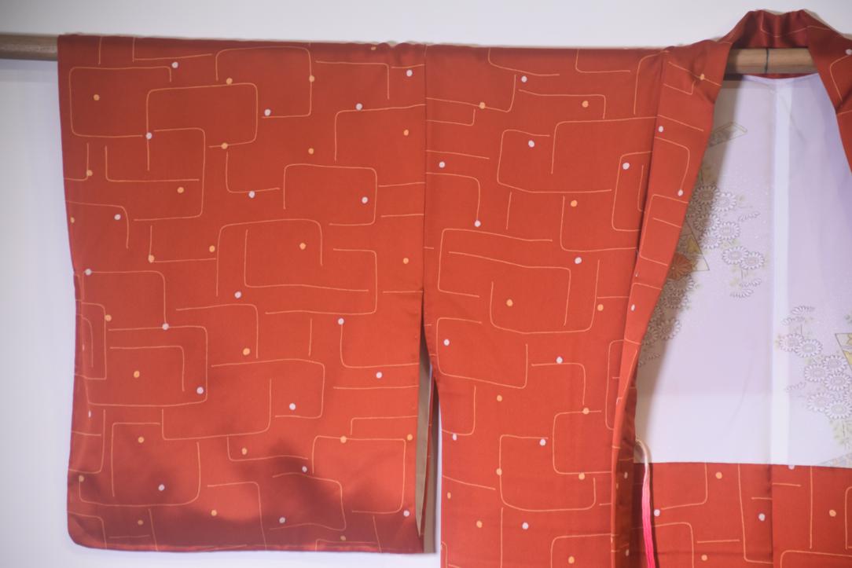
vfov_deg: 8.7
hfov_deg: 13.0
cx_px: 426
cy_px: 284
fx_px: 3728
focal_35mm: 158
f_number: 5.6
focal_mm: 105
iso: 800
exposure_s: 1/60
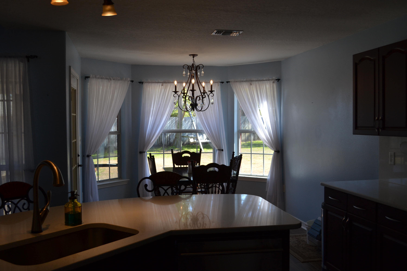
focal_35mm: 36
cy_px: 136
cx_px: 204
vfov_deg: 36.9
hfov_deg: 53.1
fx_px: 407
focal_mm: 24
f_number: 5.6
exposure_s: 1/125
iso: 220
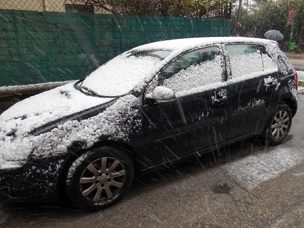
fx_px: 228
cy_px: 114
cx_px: 152
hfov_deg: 67.3
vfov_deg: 53.0
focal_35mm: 26
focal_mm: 4.7
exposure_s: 1/30
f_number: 3.4
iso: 80
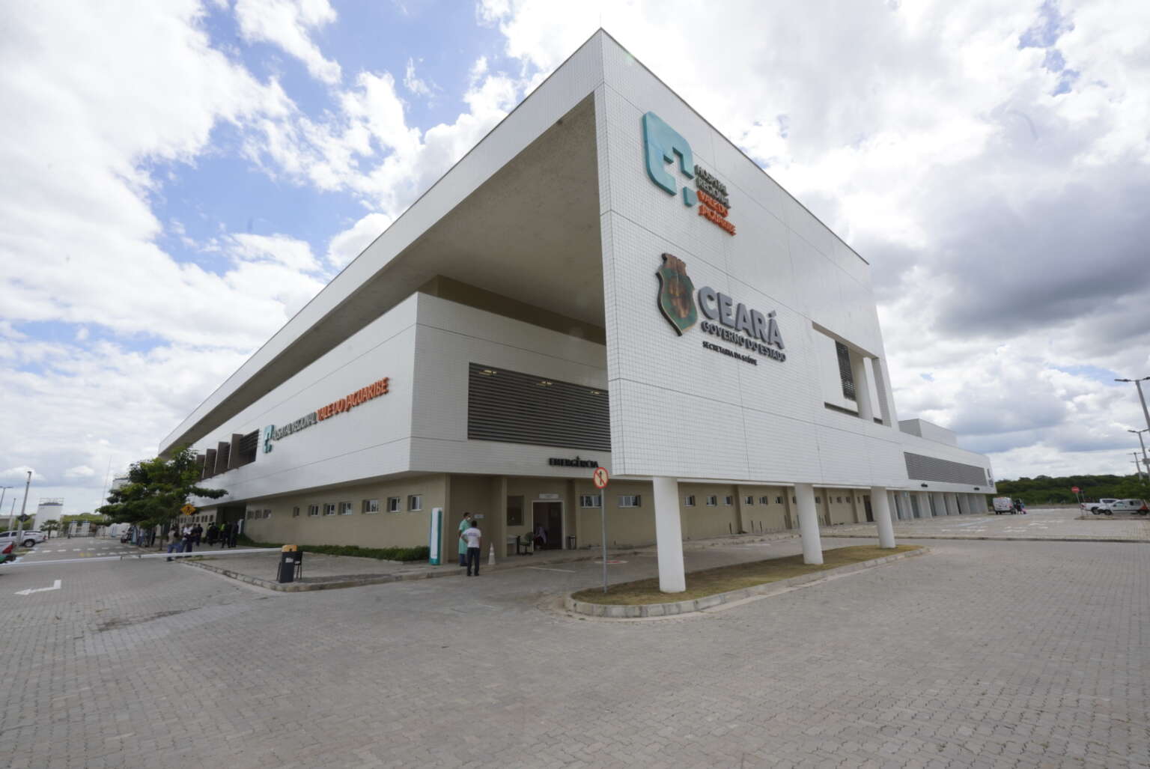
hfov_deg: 96.7
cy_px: 384
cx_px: 575
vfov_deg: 73.9
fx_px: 512
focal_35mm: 16
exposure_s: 1/200
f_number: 16
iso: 320
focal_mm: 16
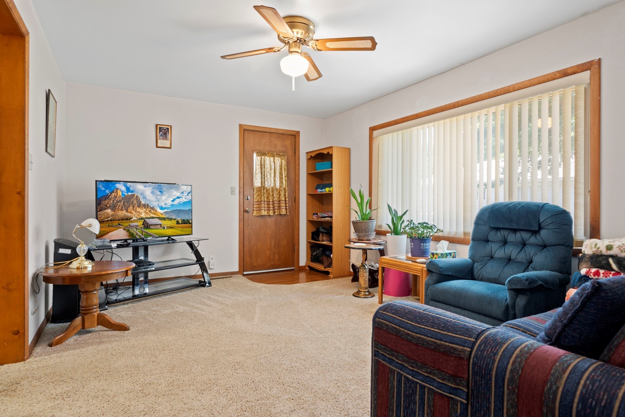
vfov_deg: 63.3
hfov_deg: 85.6
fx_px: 338
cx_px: 316
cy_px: 206
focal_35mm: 19
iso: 250
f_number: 9
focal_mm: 17.4
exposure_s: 1.3
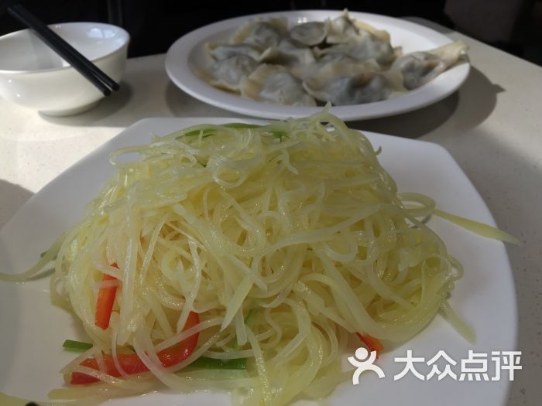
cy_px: 203
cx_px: 271
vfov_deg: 48.2
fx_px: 454
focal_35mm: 29
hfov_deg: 61.7
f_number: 2.2
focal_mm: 4.15
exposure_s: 1/115
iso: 25
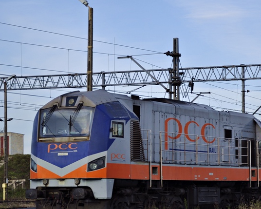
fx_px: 1058
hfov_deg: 14.0
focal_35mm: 137
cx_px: 174
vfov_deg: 11.3
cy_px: 137
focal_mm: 58
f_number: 5
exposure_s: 1/400
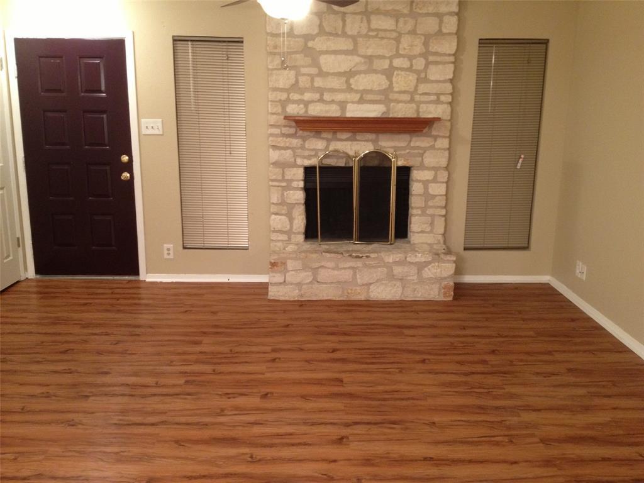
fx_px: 651
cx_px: 322
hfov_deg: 52.6
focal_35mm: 35
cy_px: 242
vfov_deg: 40.7
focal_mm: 4.28
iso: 250
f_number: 2.4
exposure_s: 1/20
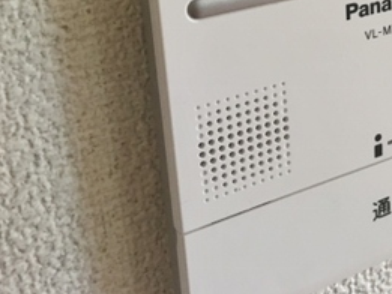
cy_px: -33
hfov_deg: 25.9
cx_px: 400
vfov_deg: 19.8
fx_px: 804
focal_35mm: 71
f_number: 2.2
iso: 32
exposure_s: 1/30
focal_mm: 4.15
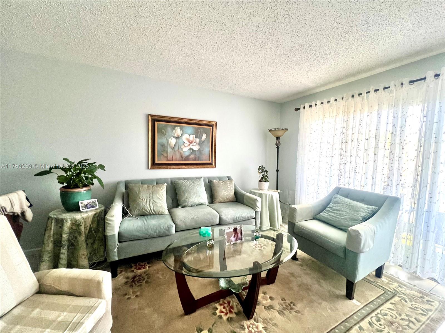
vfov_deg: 89.9
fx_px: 167
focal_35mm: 13
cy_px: 166
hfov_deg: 106.2
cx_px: 222
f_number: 1.8
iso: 250
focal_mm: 1.57
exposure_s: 1/60
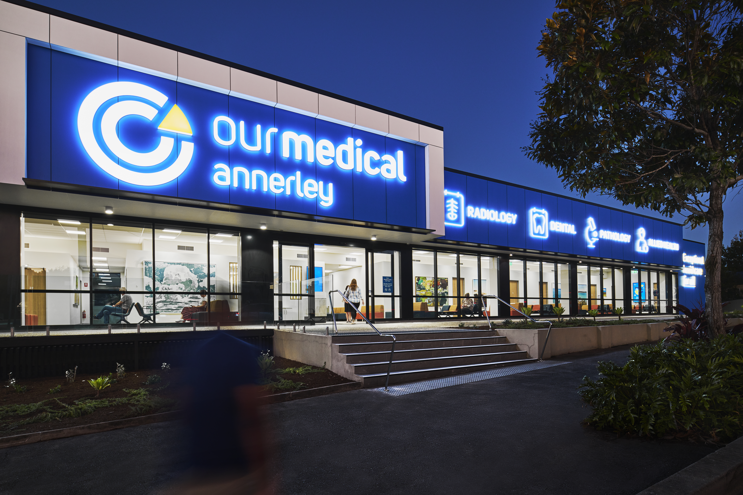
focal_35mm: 19
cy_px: 248
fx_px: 392
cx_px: 372
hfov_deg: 86.9
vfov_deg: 64.6
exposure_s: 1/4
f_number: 10
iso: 200
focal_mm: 19
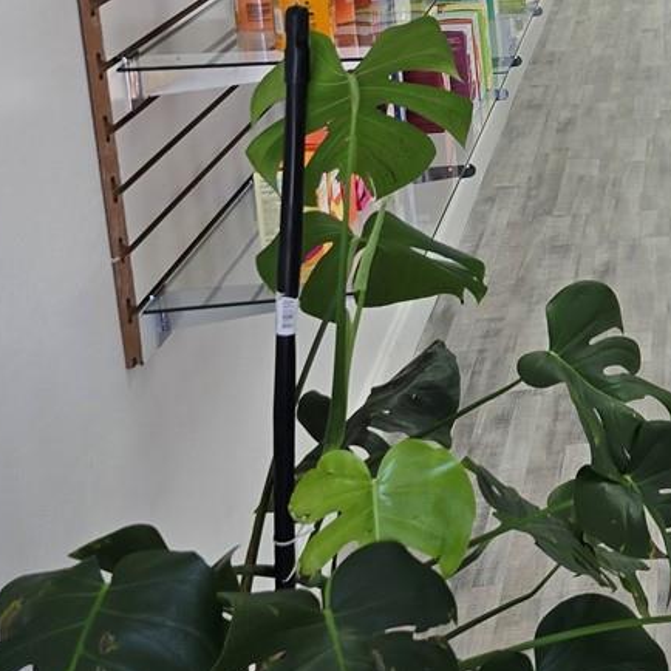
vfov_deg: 22.5
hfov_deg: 19.2
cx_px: 1090
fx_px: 1645
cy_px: 60
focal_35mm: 75
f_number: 1.7
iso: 32
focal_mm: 6.3
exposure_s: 1/120
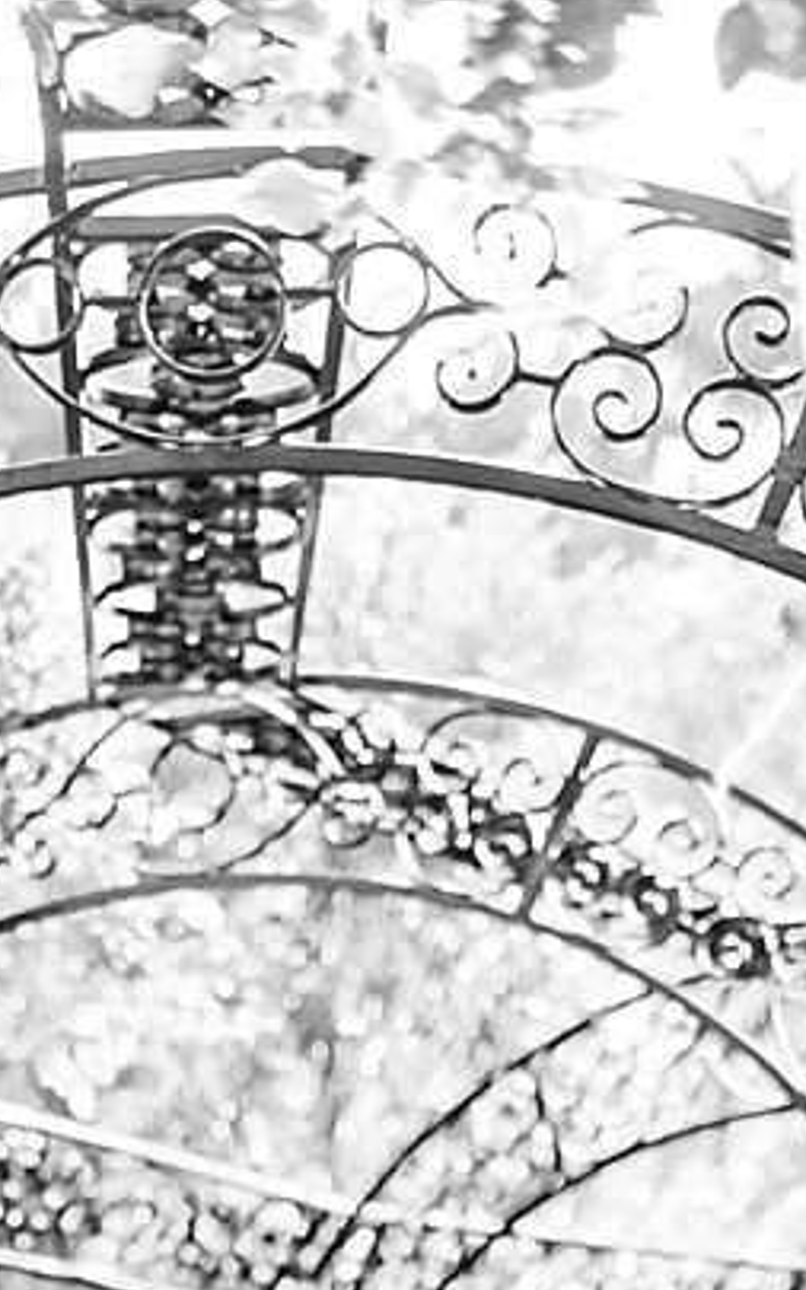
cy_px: 2039
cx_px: 70
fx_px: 4360
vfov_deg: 15.3
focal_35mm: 124
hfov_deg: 10.5
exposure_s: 1/4000
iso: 640
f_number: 1.8
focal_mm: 35
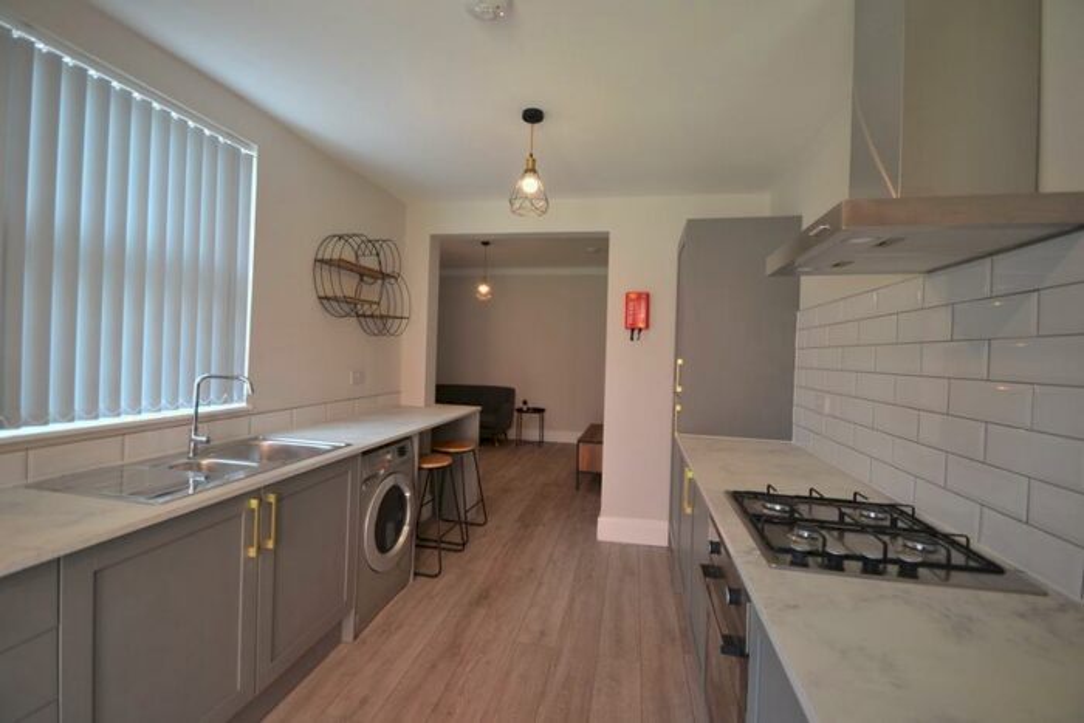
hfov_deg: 100.4
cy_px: 362
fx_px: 452
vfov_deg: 77.4
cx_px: 542
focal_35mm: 15
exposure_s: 1/60
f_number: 3.5
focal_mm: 10
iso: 400
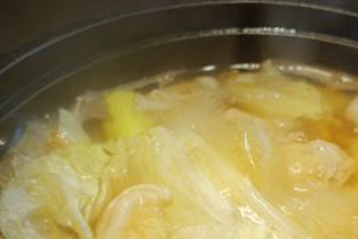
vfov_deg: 22.0
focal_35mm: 59
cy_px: 246
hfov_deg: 31.7
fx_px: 587
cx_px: 344
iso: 125
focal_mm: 8.8
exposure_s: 1/30
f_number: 2
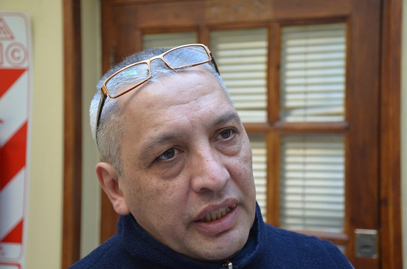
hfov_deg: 32.0
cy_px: 134
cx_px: 204
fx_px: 711
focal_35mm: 63
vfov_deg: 21.5
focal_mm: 42
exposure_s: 1/60
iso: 800
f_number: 4.5
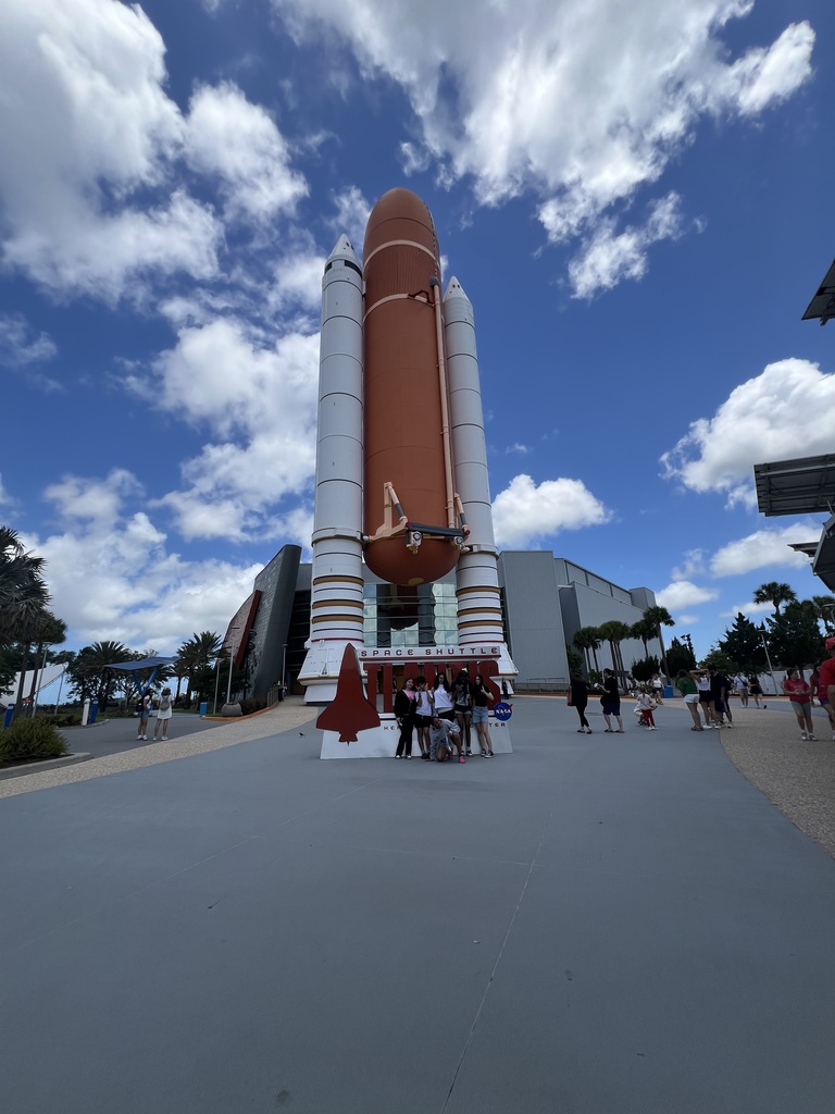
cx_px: 418
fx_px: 418
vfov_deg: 106.2
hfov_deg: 89.9
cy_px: 557
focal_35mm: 13
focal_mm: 1.57
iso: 32
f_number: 1.8
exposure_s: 1/1876
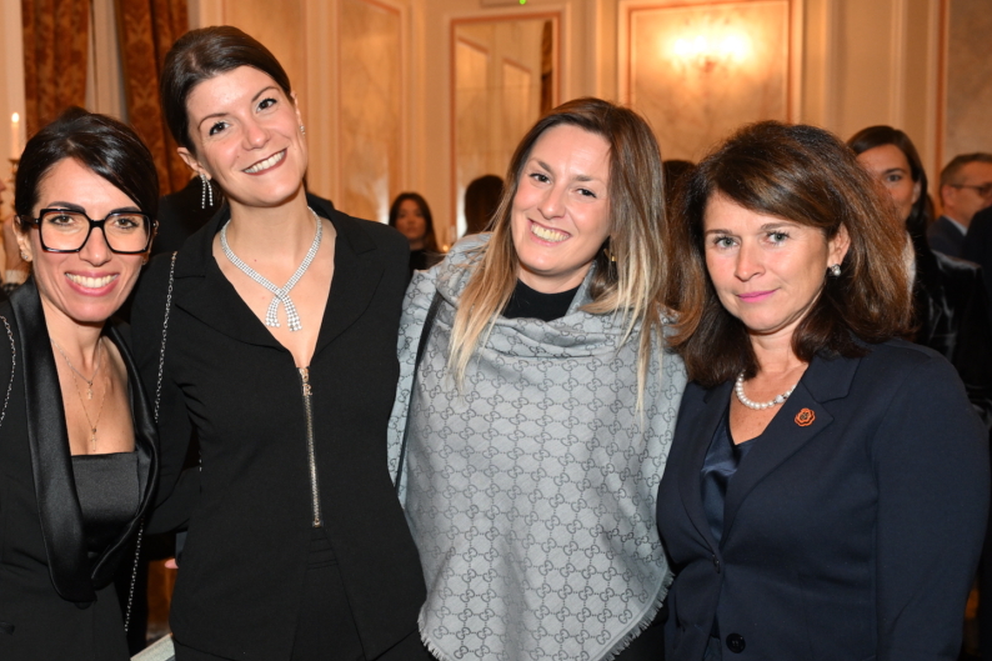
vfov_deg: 27.5
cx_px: 372
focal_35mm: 49
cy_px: 387
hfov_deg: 40.1
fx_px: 1350
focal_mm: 38
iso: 1600
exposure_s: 1/80
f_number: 5
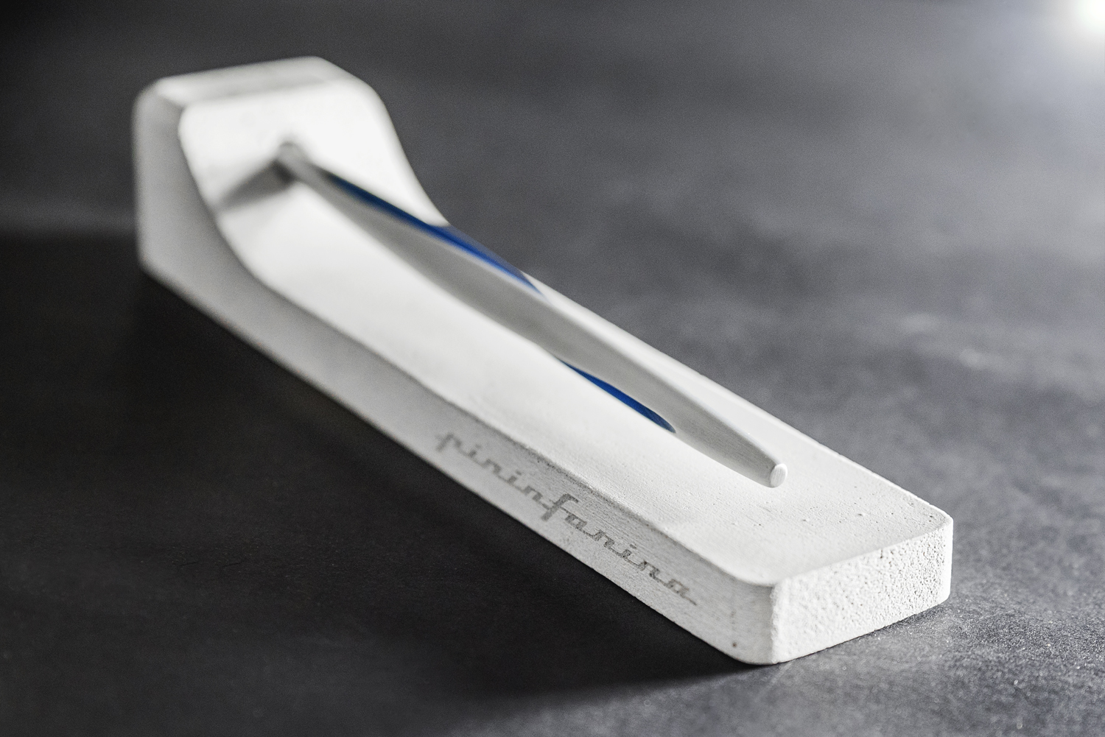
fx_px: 1781
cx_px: 552
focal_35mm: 58
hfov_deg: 34.5
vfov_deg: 23.4
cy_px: 368
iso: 800
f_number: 4
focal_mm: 58
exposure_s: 1/25
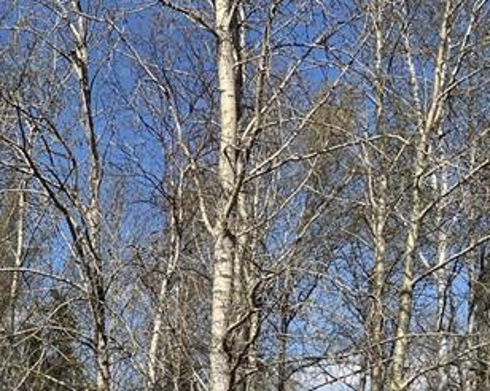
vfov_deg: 15.5
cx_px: -8
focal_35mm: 91
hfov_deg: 20.3
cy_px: 591
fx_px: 1319
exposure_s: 1/2558
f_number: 1.8
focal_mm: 3.99
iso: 32
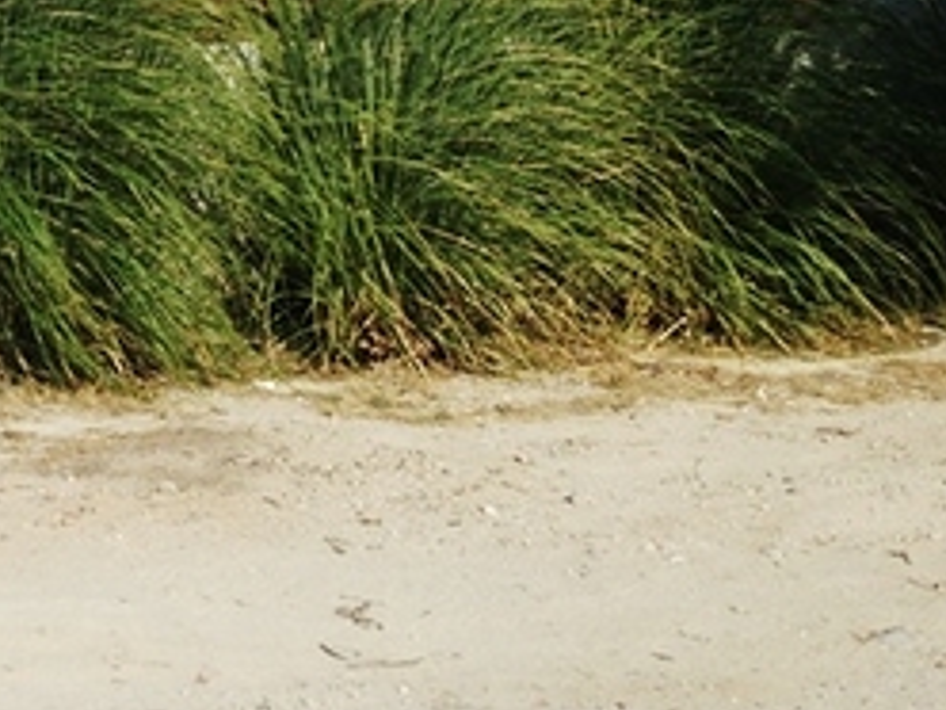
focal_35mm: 85
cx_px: -114
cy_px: -198
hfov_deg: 21.7
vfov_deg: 16.5
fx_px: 2323
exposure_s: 1/3195
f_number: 2.4
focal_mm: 4.13
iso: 50
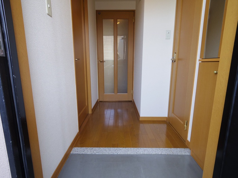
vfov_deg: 66.0
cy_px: 89
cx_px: 119
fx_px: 138
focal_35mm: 20
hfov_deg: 81.7
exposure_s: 1/40
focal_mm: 4.3
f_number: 3.7
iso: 160
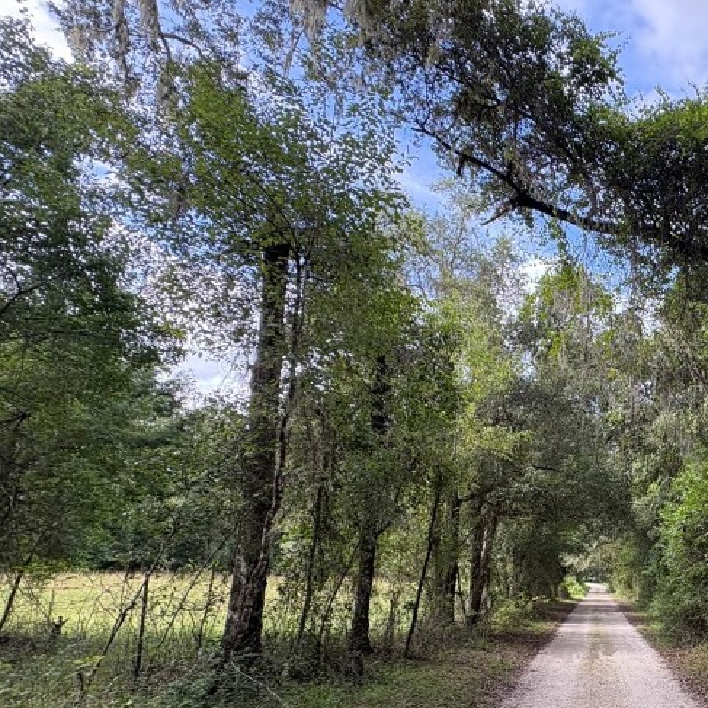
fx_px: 602
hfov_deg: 51.9
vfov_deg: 60.1
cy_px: 443
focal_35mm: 26
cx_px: 666
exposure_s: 1/134
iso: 80
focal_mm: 2.22
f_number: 2.2
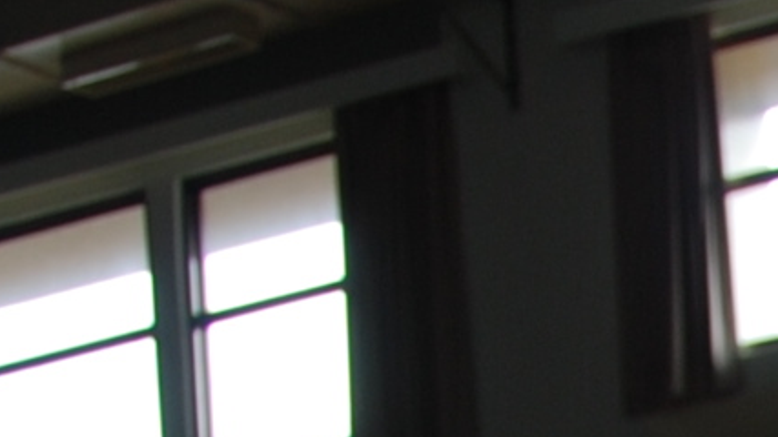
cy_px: 1477
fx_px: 4847
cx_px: 1948
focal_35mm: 235
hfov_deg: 8.3
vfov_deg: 4.8
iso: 100
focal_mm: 22
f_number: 3.8
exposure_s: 1/60
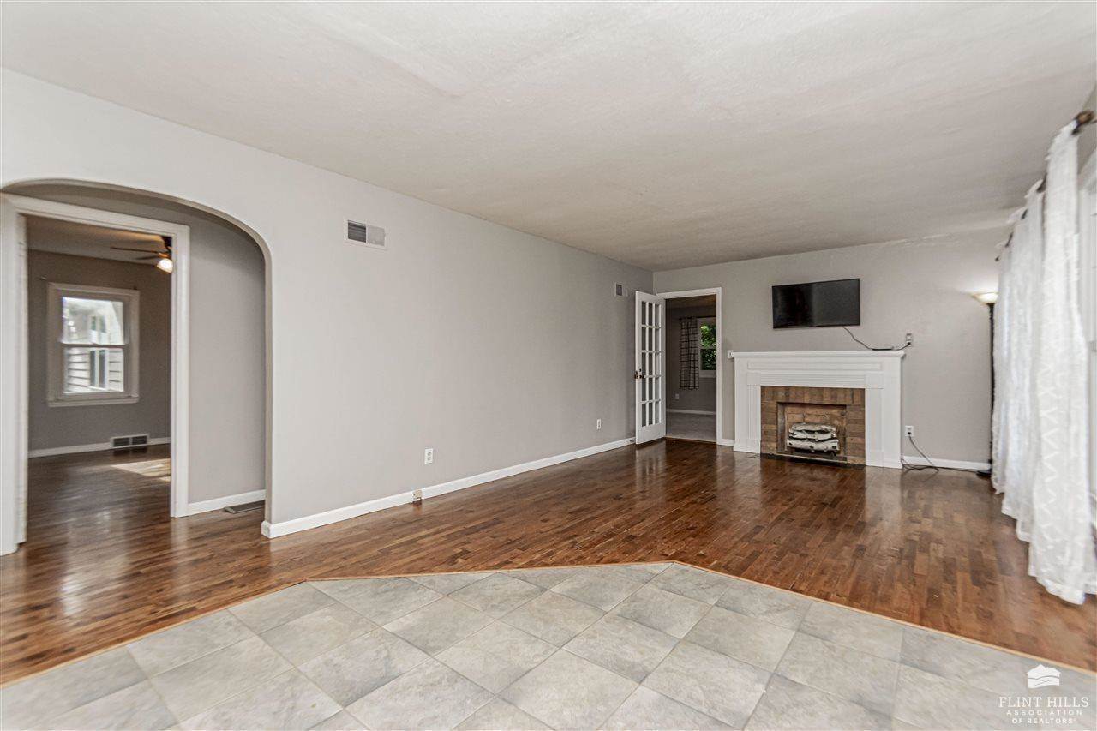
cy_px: 366
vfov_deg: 77.3
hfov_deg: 100.4
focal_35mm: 15
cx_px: 548
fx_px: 457
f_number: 10
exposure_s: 1/60
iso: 1250
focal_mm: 10
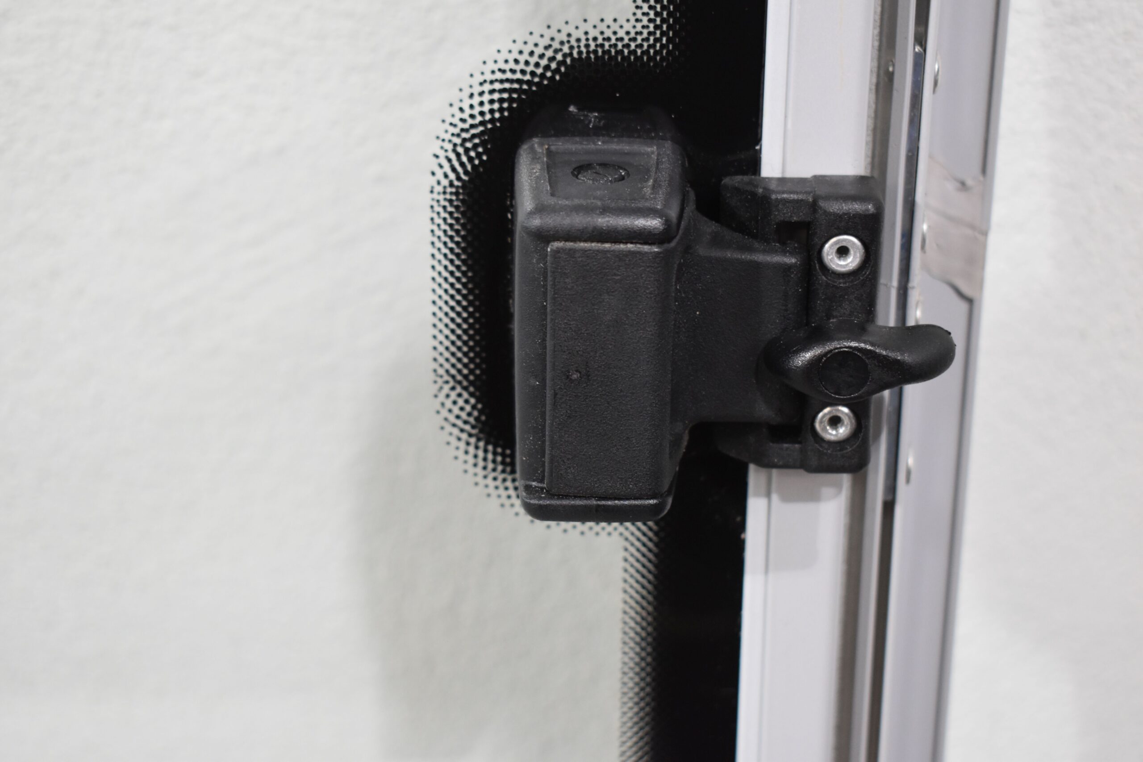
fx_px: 2000
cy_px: 381
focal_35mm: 63
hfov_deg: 31.9
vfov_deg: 21.6
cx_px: 572
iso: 1250
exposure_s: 1/125
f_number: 5
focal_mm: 42
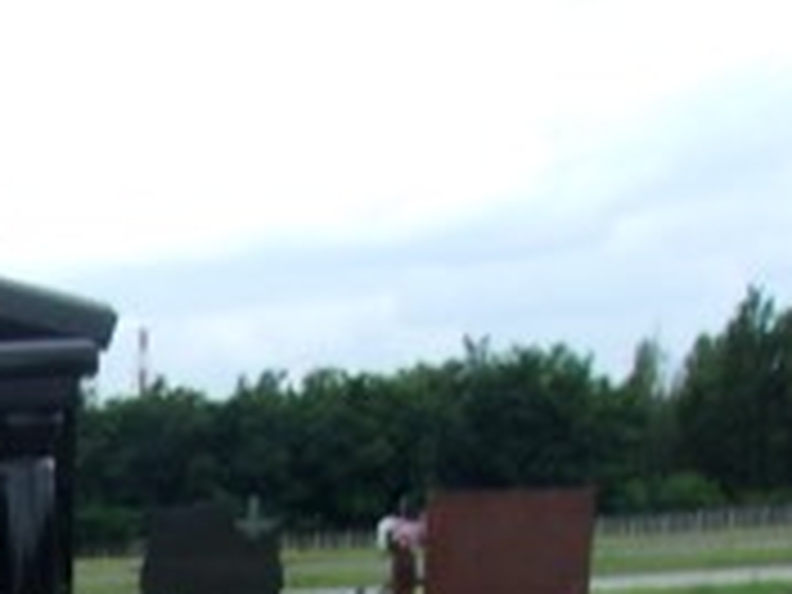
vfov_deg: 13.6
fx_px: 2242
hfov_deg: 18.0
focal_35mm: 98
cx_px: -382
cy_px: 1053
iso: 80
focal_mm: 4.9
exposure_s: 1/45
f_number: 10.4
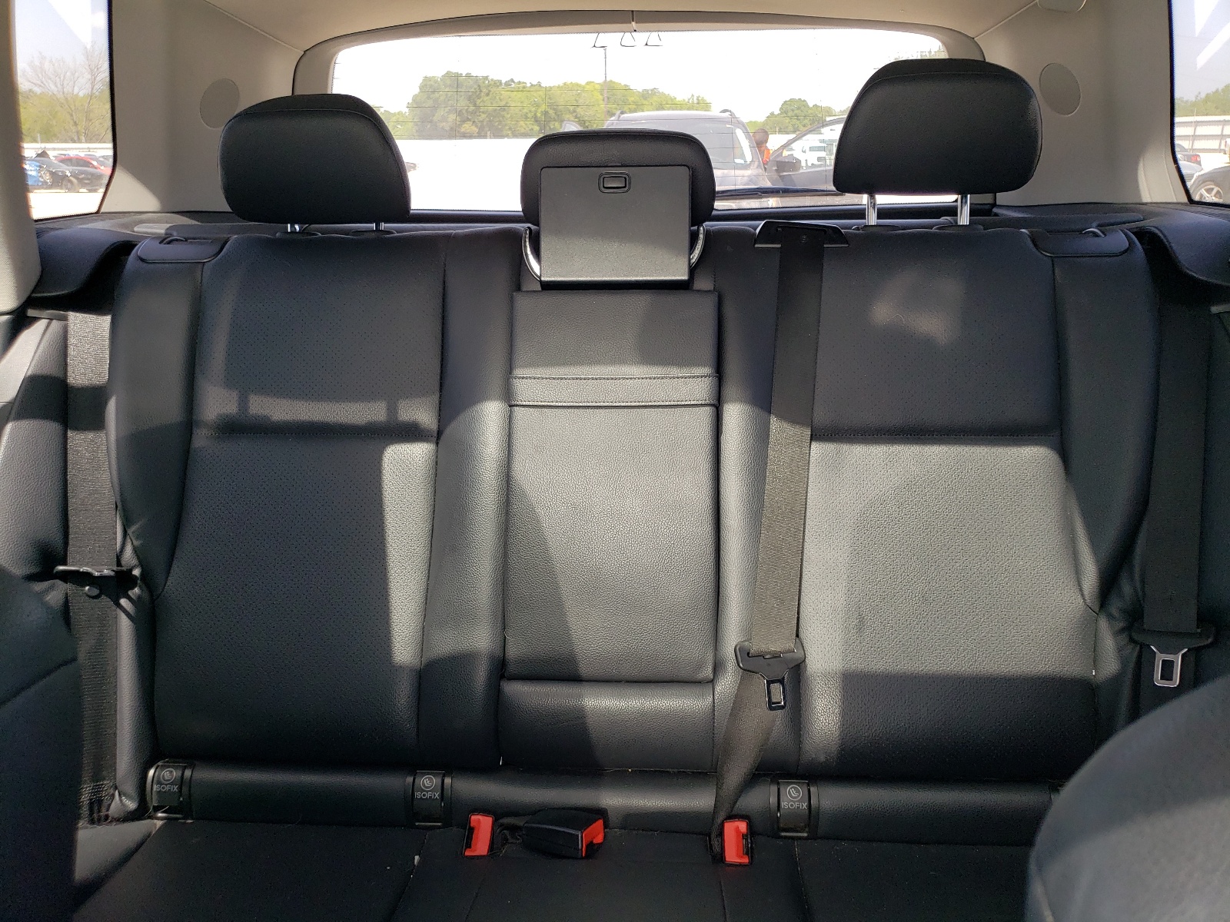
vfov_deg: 53.1
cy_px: 461
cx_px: 615
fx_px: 924
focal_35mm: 26
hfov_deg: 67.3
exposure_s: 1/175
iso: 50
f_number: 1.5
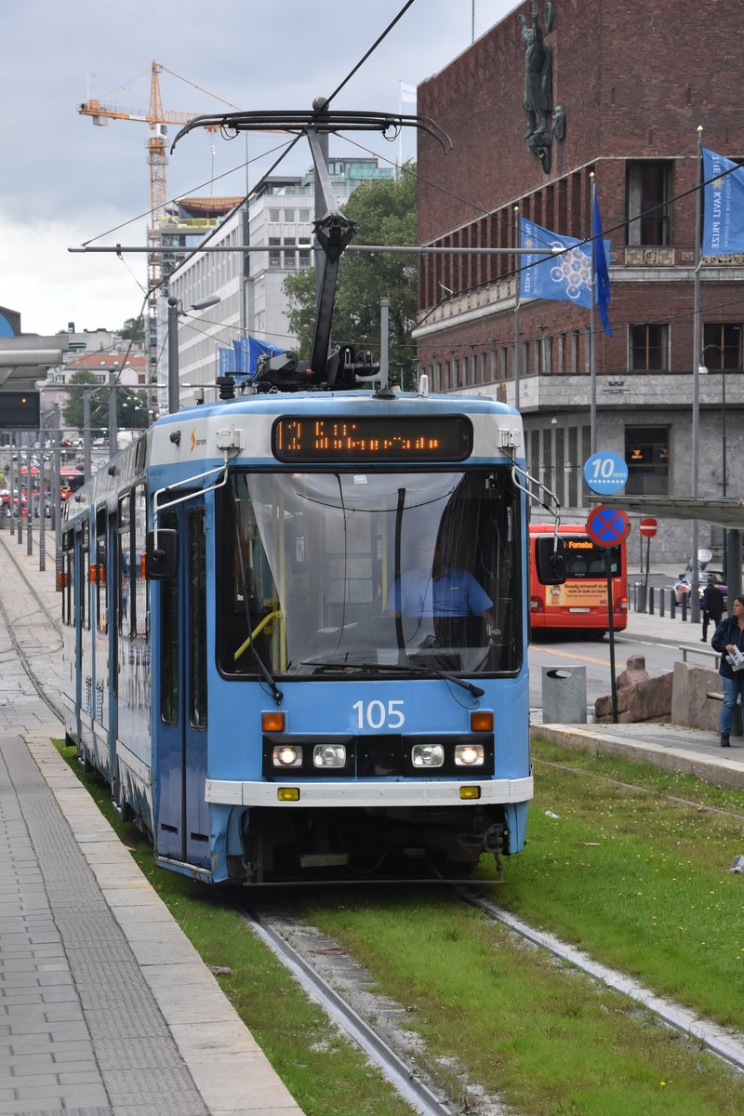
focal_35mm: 99
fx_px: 3069
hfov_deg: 13.8
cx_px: 372
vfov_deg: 20.6
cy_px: 558
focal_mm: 66
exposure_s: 1/800
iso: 800
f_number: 7.1
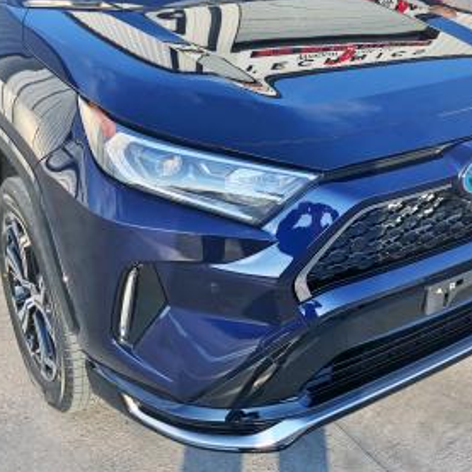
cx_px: 273
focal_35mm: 45
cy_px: 158
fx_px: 694
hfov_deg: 37.5
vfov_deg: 37.2
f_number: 1.8
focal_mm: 3.99
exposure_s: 1/315
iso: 20
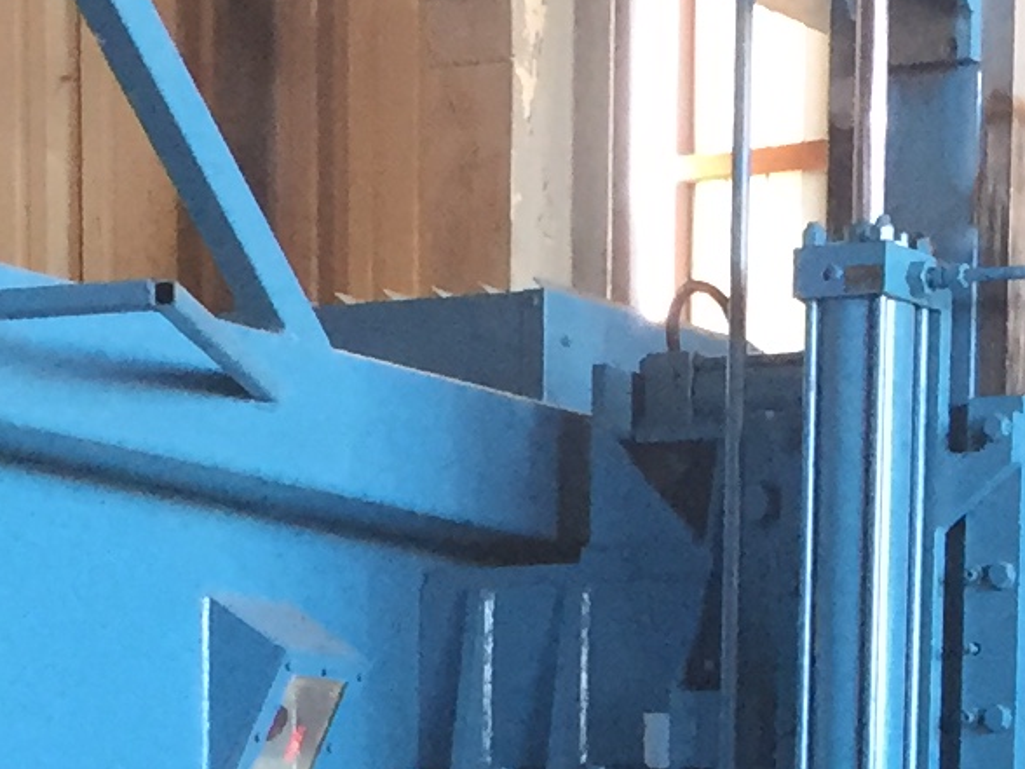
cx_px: 997
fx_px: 4767
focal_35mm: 161
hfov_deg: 12.1
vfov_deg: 8.5
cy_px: 1777
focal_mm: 4.15
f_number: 2.2
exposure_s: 1/30
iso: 100
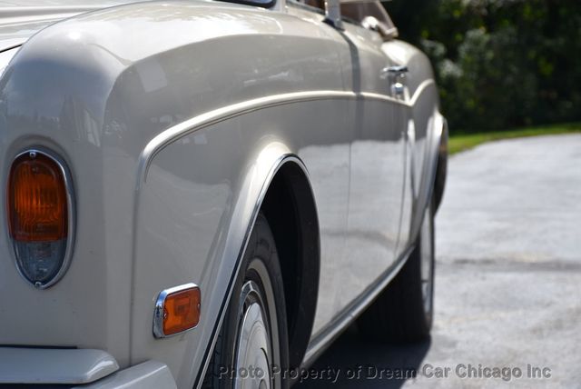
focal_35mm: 105
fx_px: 1696
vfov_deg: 13.1
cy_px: 194
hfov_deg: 19.4
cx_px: 290
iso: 160
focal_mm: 70
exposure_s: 1/500
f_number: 8
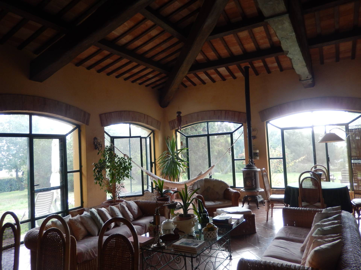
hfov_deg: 69.4
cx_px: 180
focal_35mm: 25
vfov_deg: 54.9
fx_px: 261
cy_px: 135
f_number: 3.4
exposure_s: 1/60
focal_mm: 4.5
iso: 125
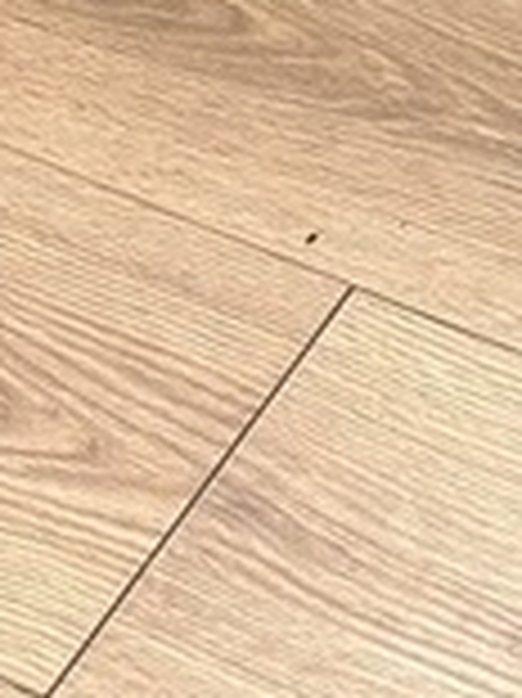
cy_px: -1617
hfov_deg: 8.0
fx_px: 3362
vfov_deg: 8.9
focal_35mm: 167
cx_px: 1382
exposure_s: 1/60
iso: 200
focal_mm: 6.76
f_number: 1.78
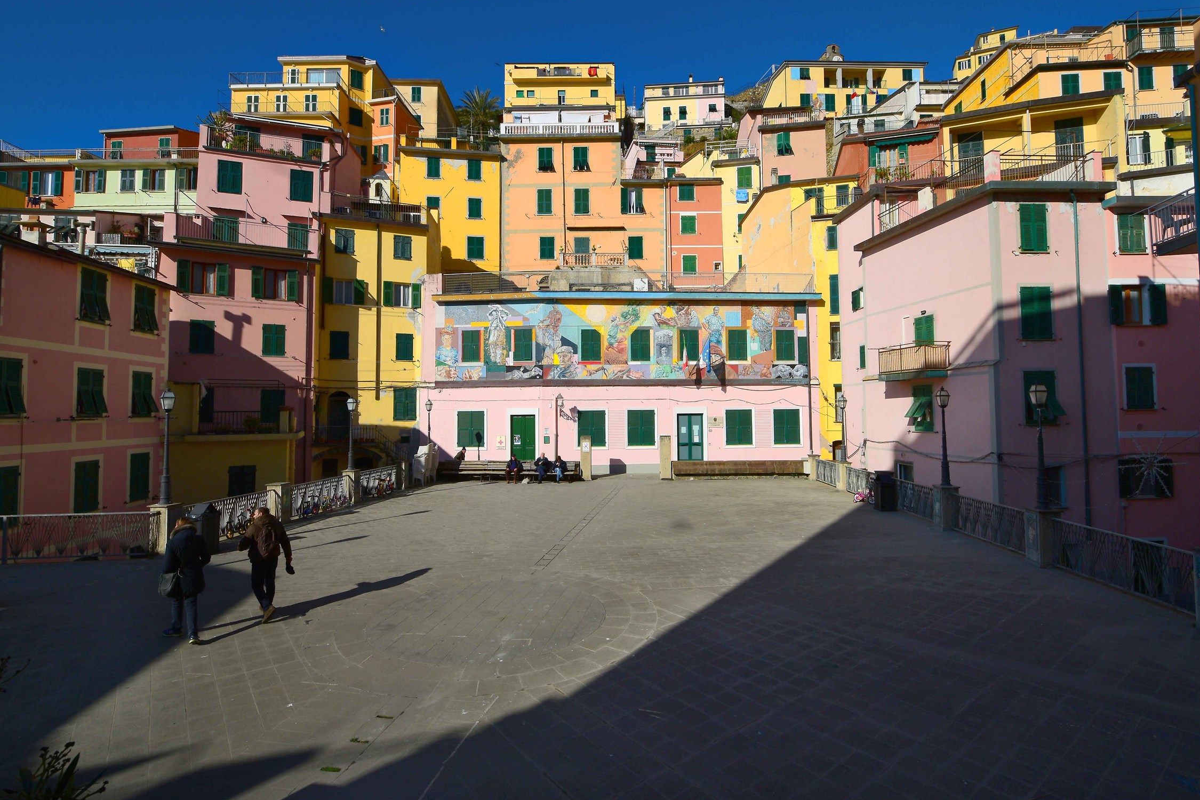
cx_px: 606
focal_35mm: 16
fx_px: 533
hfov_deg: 96.7
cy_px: 395
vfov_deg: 73.7
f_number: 9
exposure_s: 1/500
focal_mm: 10
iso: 100
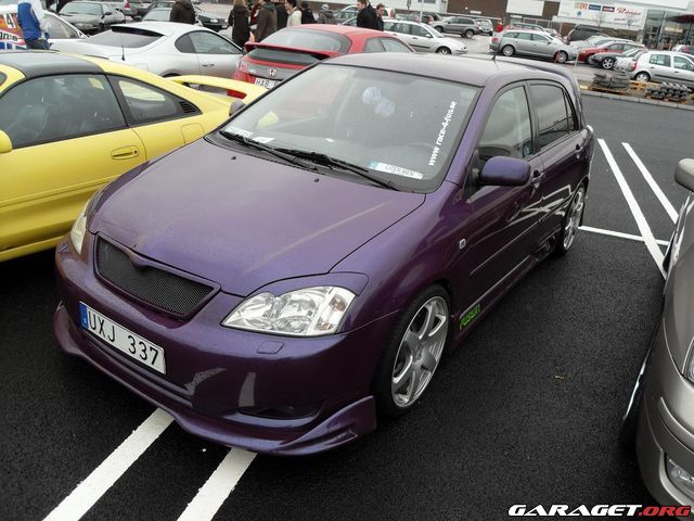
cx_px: 347
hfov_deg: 63.4
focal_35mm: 28
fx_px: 561
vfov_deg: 49.7
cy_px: 260
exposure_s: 1/350
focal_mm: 6
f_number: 2.8
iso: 80
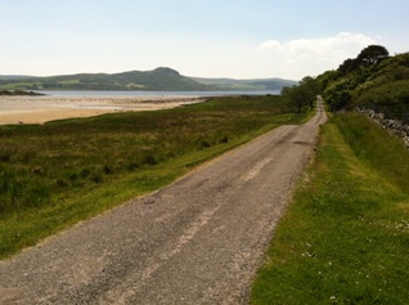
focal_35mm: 40
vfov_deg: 35.8
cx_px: 185
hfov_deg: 46.8
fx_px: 472
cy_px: 138
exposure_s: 1/2320
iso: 80
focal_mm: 3.85
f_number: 2.8
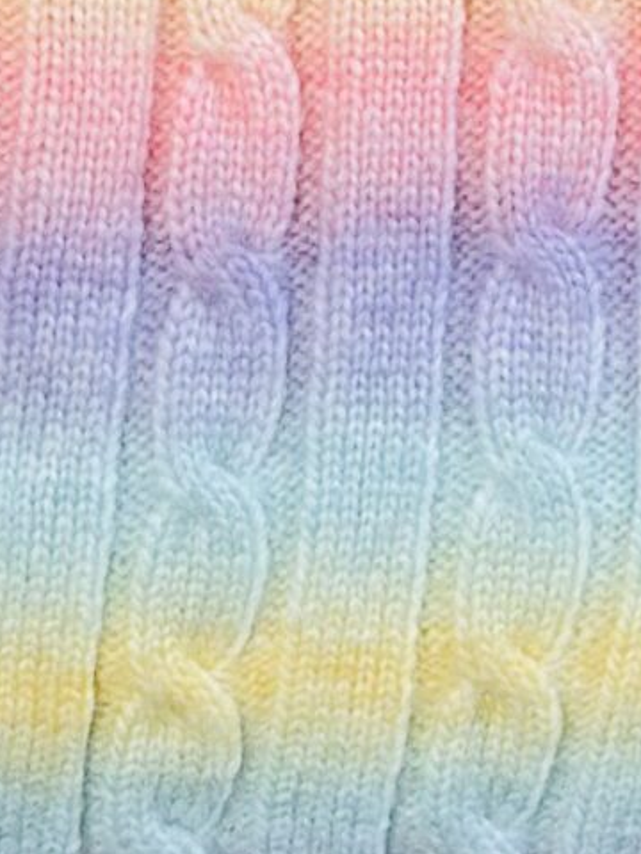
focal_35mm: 256
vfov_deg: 7.3
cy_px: -1117
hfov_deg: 5.8
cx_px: 272
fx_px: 6321
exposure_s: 1/50
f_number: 1.78
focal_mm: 6.86
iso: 64
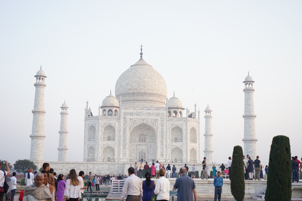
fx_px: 461
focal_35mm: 55
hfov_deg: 36.2
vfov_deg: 24.6
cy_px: 100
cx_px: 151
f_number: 2.5
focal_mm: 55
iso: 500
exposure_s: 1/800
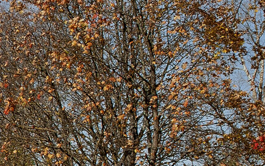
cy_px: 222
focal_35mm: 222
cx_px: -184
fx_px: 1603
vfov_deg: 5.9
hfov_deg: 9.1
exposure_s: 1/640
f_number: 9
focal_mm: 28
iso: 200
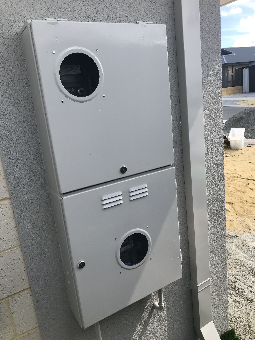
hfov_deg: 49.7
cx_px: 128
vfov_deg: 63.4
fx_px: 275
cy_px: 170
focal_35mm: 28
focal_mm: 3.99
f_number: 1.8
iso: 20
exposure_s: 1/1076
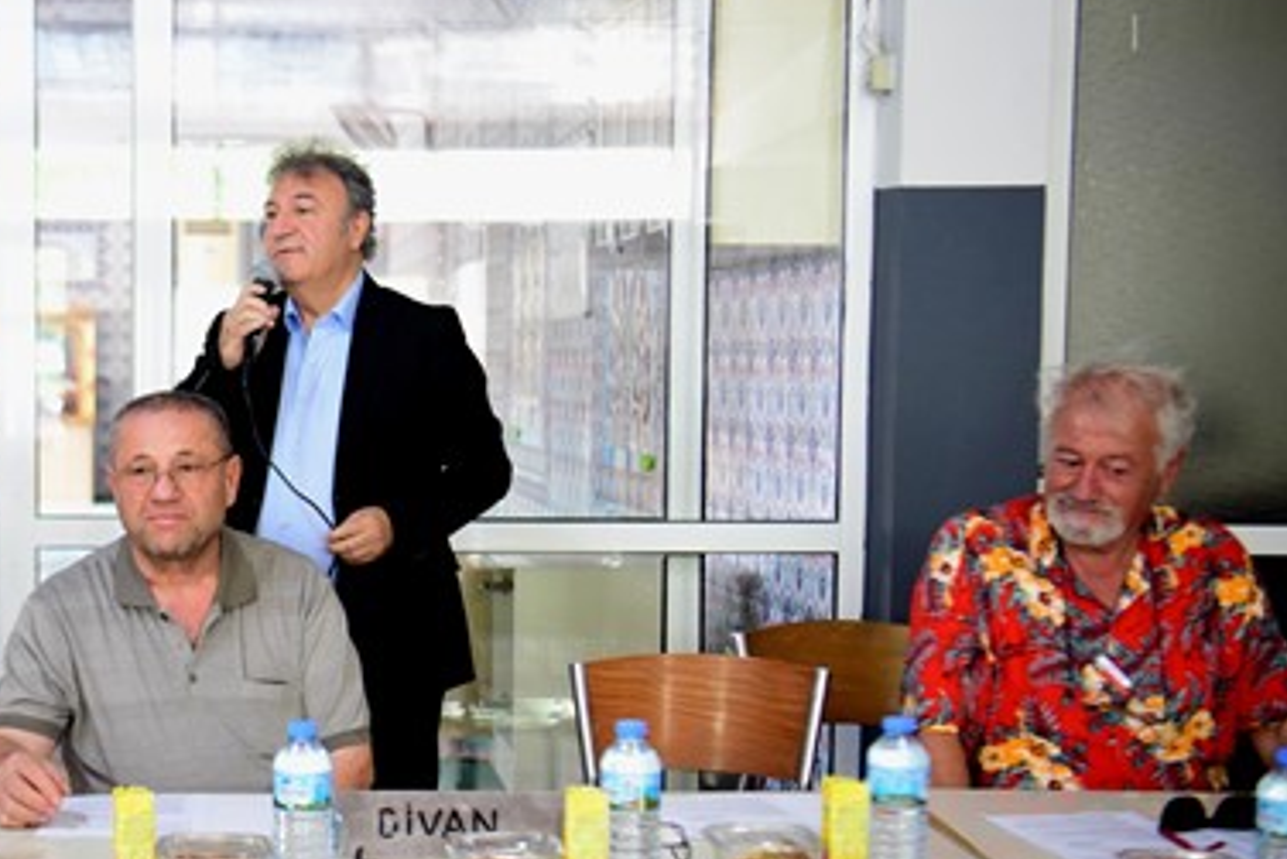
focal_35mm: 67
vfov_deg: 20.3
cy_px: 472
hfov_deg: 29.6
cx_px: 315
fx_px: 2396
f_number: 2.8
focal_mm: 42
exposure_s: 1/80
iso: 3200
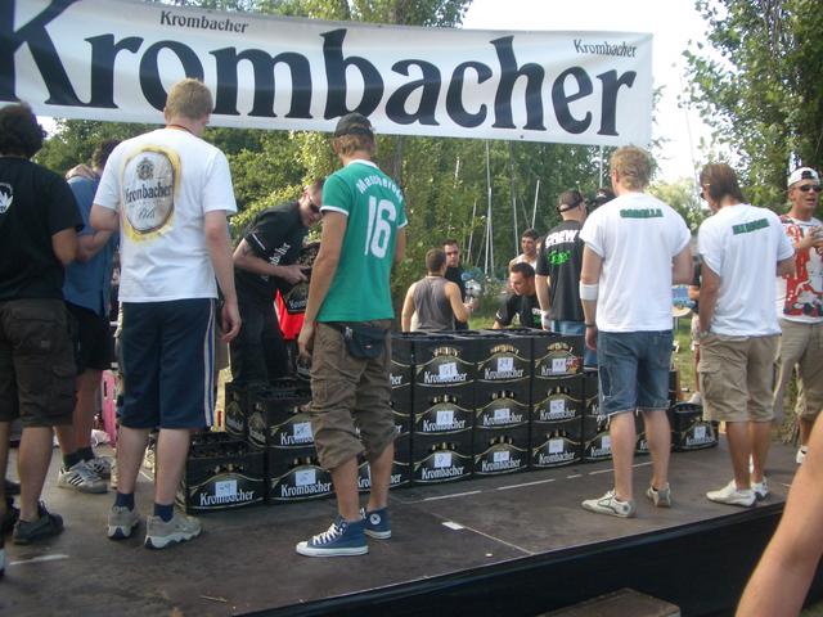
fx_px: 832
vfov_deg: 40.7
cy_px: 308
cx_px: 412
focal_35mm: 35
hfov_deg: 52.6
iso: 50
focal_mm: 5.8
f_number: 2.6
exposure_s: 1/200
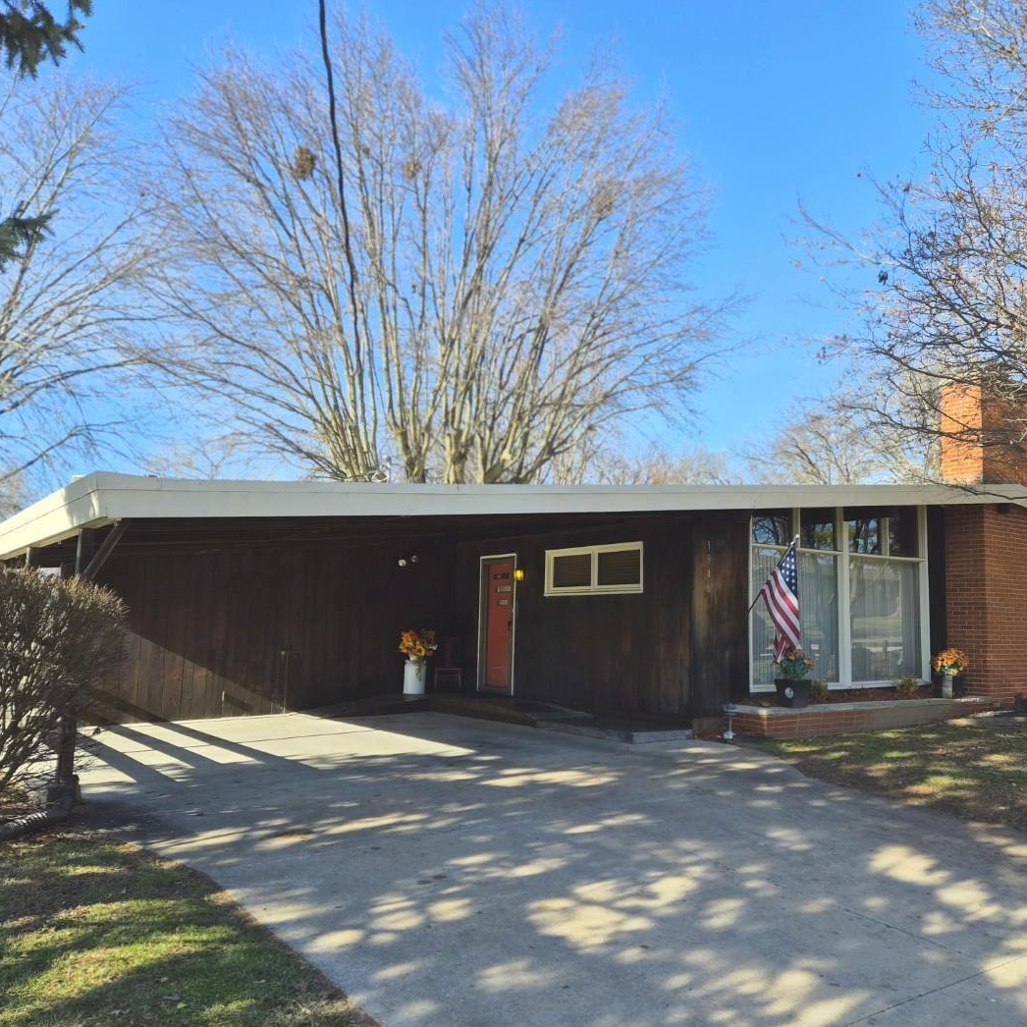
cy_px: 521
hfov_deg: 56.9
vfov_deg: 57.3
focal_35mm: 28
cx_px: 616
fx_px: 940
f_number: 1.8
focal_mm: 5.4
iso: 80
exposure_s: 1/2500
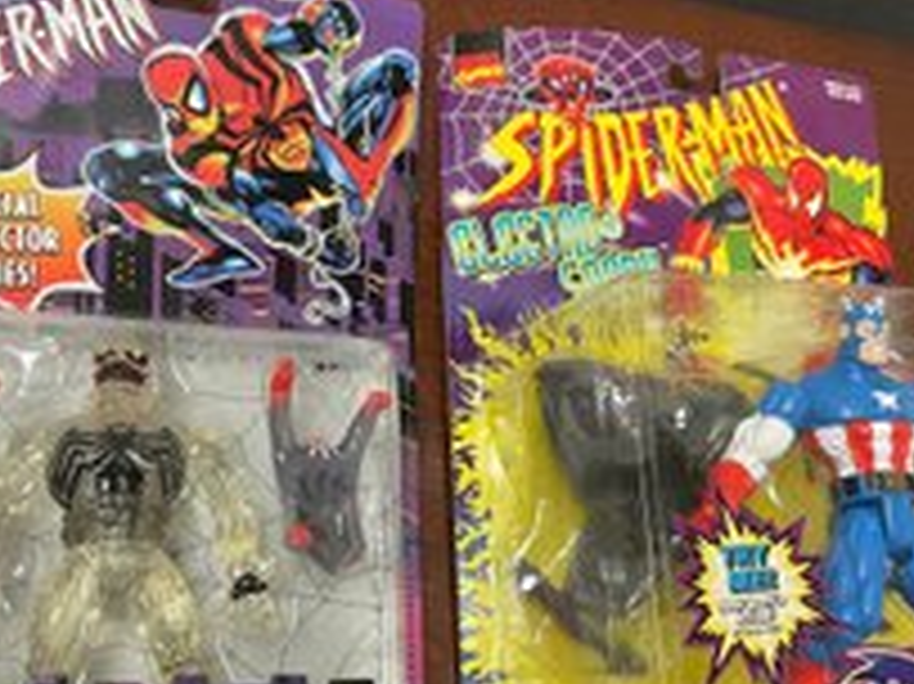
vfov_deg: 32.8
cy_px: 358
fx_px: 1161
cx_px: 430
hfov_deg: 43.0
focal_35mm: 44
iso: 125
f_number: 1.6
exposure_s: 1/60
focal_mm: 4.2
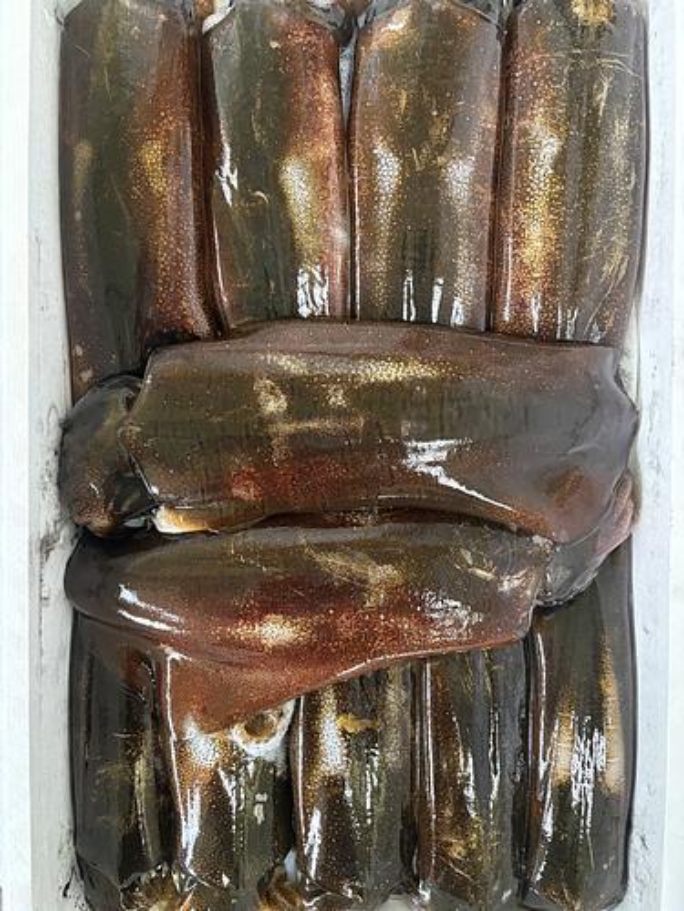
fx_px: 685
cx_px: 342
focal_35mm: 26
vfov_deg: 67.3
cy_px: 456
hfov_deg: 53.1
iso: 500
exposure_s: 1/30
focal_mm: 5.96
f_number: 1.6
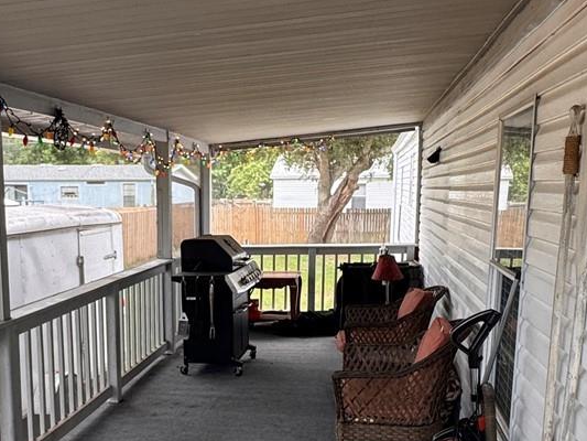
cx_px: 220
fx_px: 712
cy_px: 301
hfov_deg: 44.4
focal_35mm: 42
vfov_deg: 34.0
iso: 50
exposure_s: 1/99
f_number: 2.2
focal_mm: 2.22
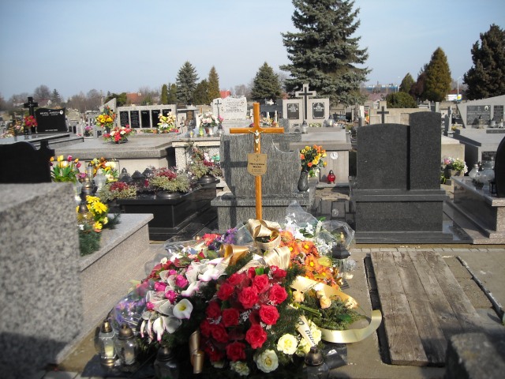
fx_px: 511
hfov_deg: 52.6
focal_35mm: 35
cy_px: 190
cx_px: 252
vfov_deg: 40.7
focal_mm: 5.7
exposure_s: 1/218
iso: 64
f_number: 5.6
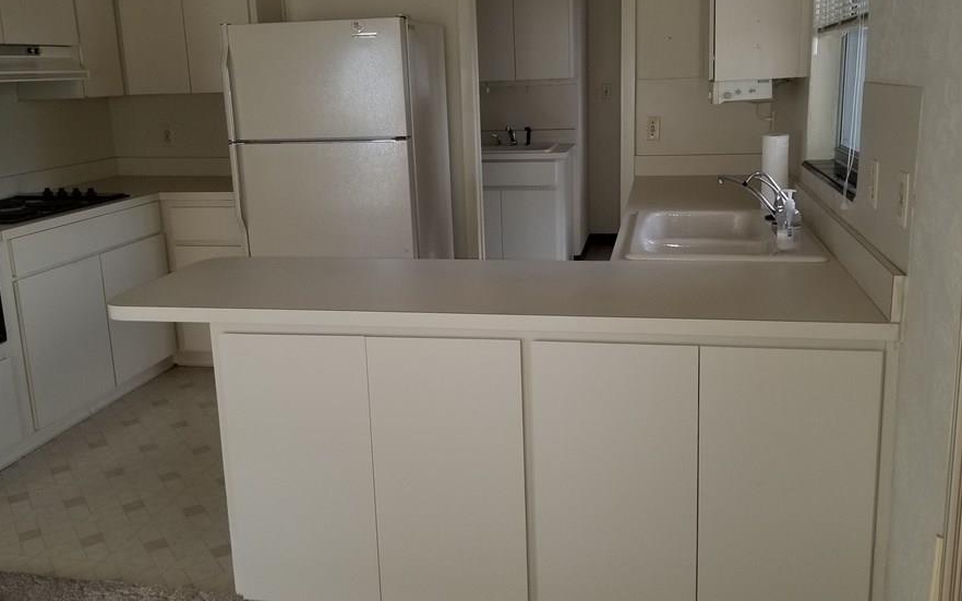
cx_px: 507
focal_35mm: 32
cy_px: 252
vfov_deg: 39.3
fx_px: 839
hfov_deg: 59.6
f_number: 1.7
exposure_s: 1/30
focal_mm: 4.3
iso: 100
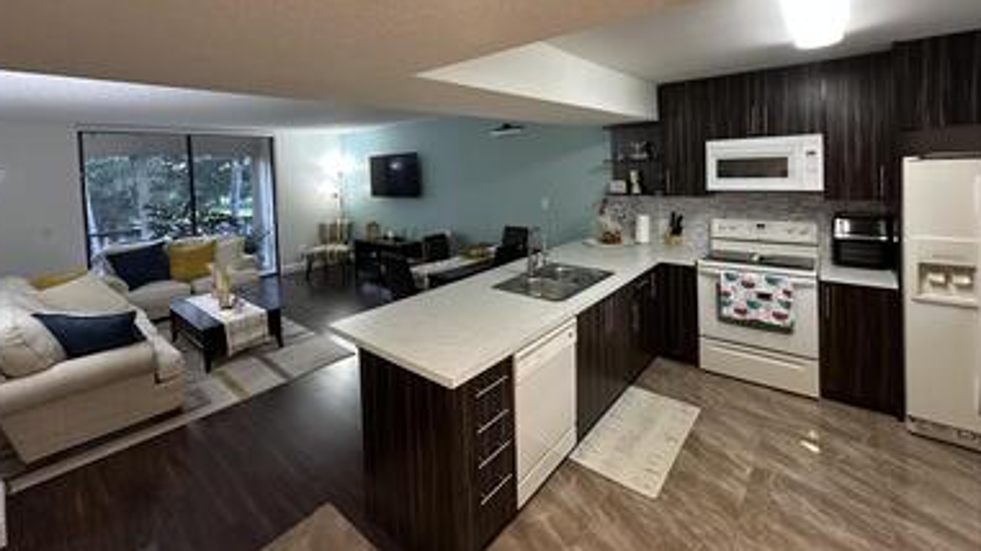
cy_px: 178
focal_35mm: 16
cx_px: 479
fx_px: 416
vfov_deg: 65.0
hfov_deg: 99.4
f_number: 2.2
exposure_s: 1/60
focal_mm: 2.22
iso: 200
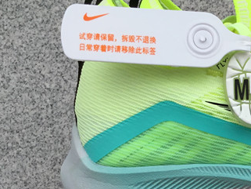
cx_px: 293
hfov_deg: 21.1
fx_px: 631
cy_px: 189
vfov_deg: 16.6
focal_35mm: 87
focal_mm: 3.3
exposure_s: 1/799
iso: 25
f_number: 2.4
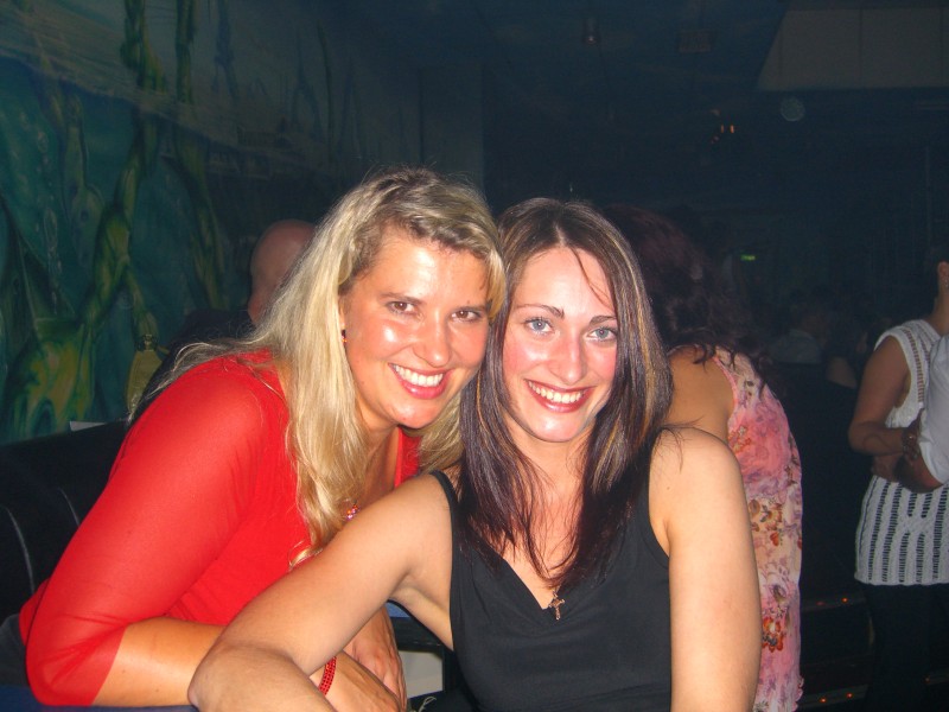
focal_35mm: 38
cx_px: 474
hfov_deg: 49.0
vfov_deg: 37.7
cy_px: 356
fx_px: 1042
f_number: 2.8
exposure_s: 1/60
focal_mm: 7.9
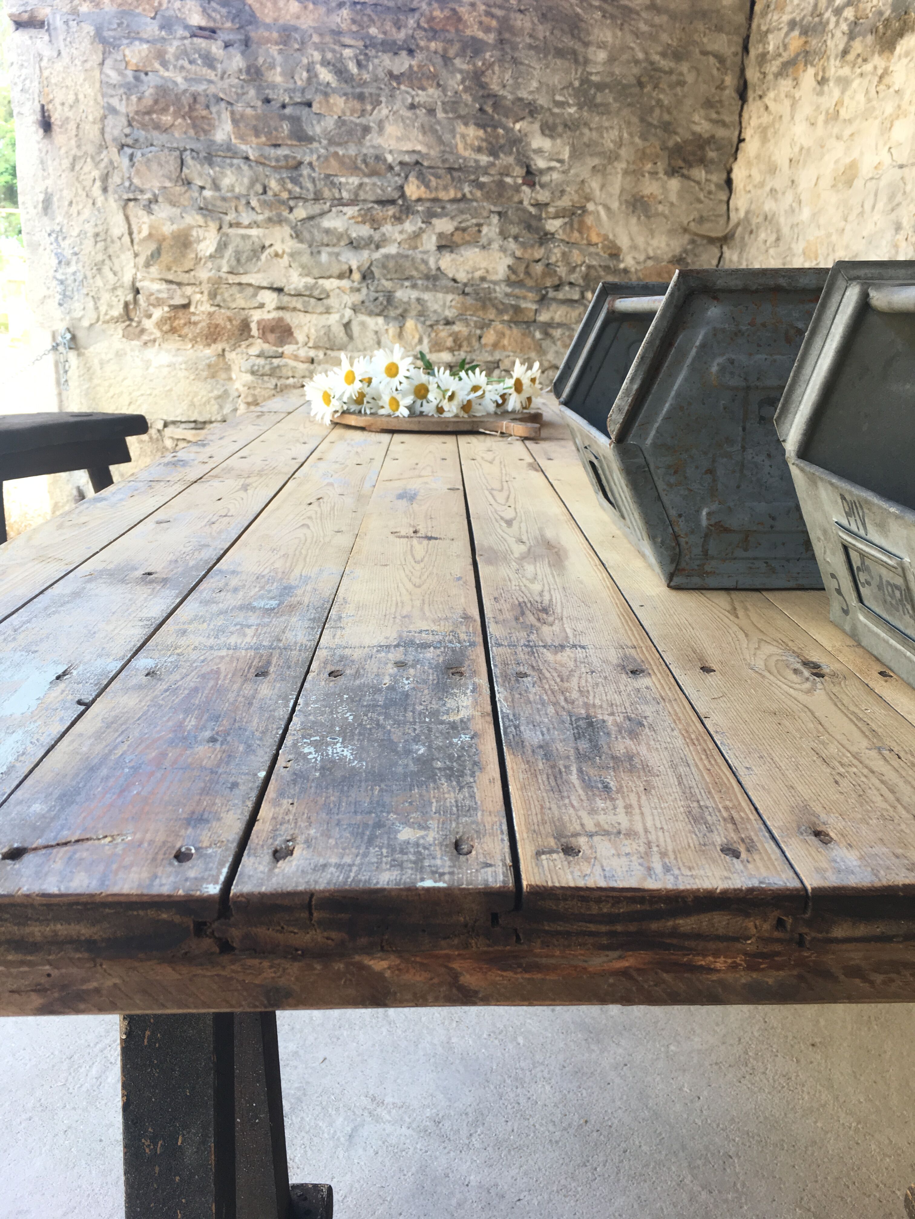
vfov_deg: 61.7
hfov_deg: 48.2
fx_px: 1022
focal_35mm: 29
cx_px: 458
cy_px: 610
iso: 32
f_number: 2.2
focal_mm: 4.15
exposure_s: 1/50
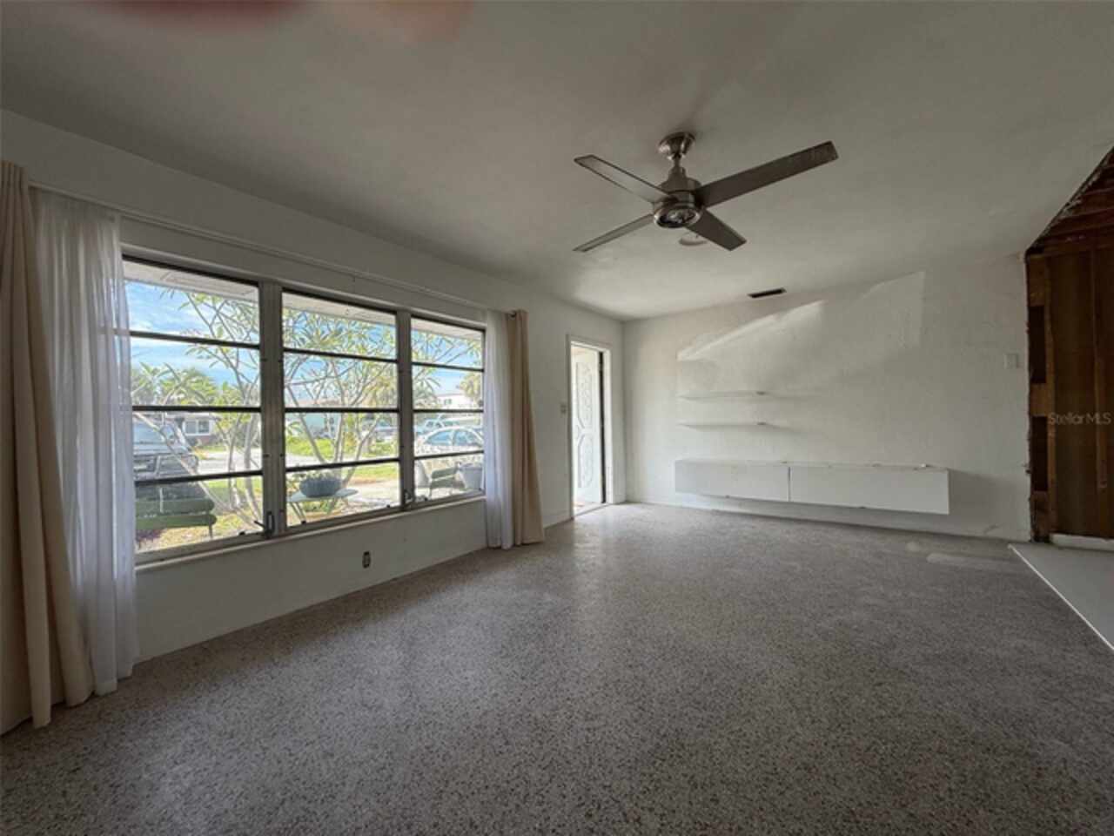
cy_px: 418
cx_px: 557
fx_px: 451
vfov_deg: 85.7
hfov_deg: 102.1
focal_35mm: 14
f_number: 2.2
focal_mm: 2.22
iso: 64
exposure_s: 1/279
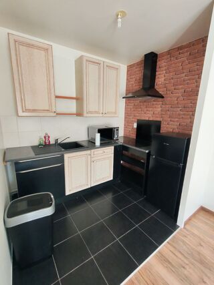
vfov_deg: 94.5
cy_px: 142
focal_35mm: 16
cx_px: 107
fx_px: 132
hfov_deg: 78.1
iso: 100
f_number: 2.2
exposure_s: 1/50
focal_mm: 1.96
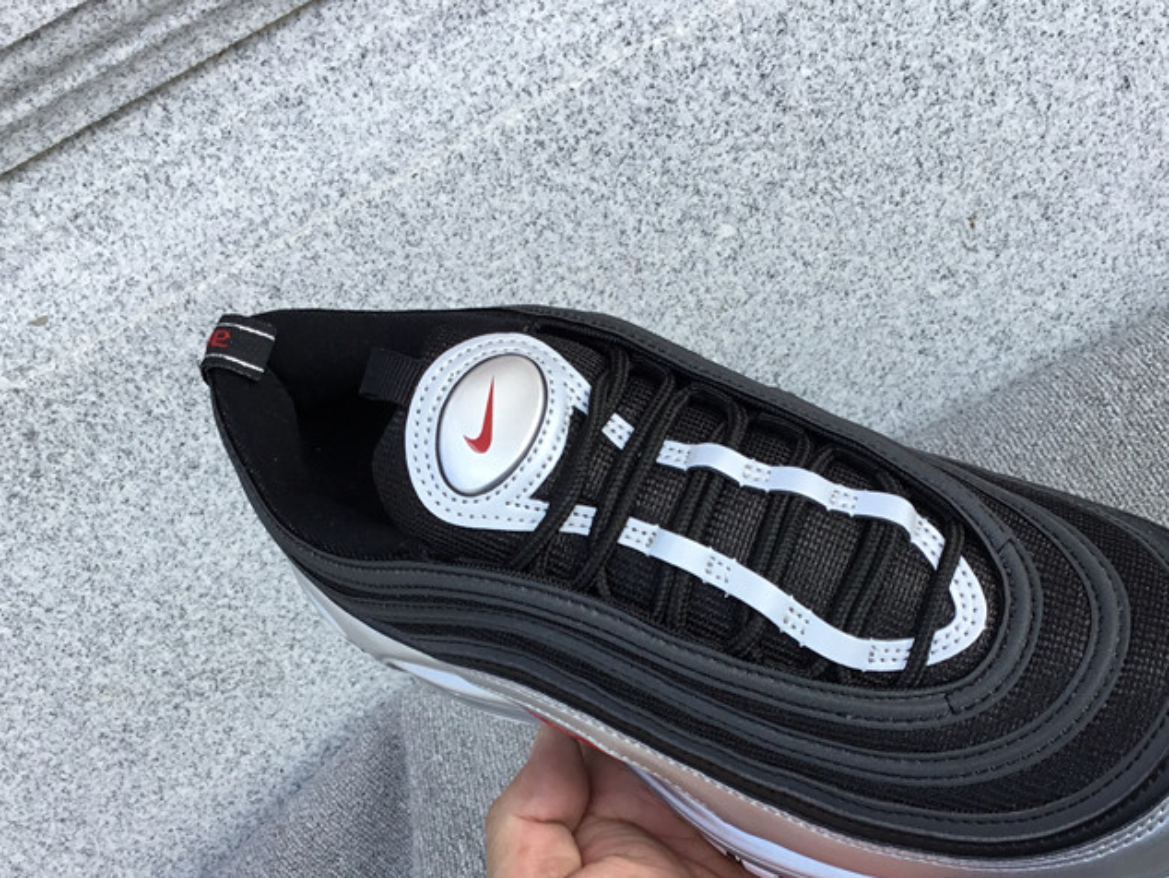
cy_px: 587
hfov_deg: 42.9
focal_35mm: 44
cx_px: 649
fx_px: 1486
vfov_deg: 32.6
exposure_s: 1/271
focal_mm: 3.3
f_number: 2.4
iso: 25
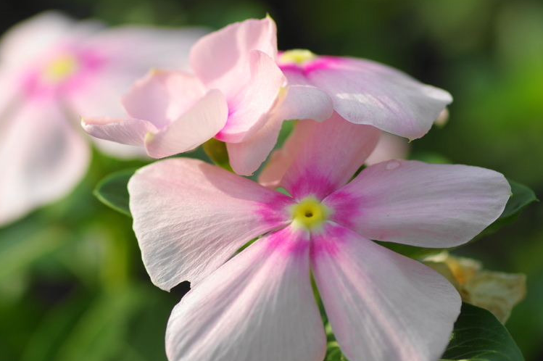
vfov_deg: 6.7
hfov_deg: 10.0
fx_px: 3089
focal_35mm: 205
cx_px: 309
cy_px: 209
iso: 125
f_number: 4.5
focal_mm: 100
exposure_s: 1/400
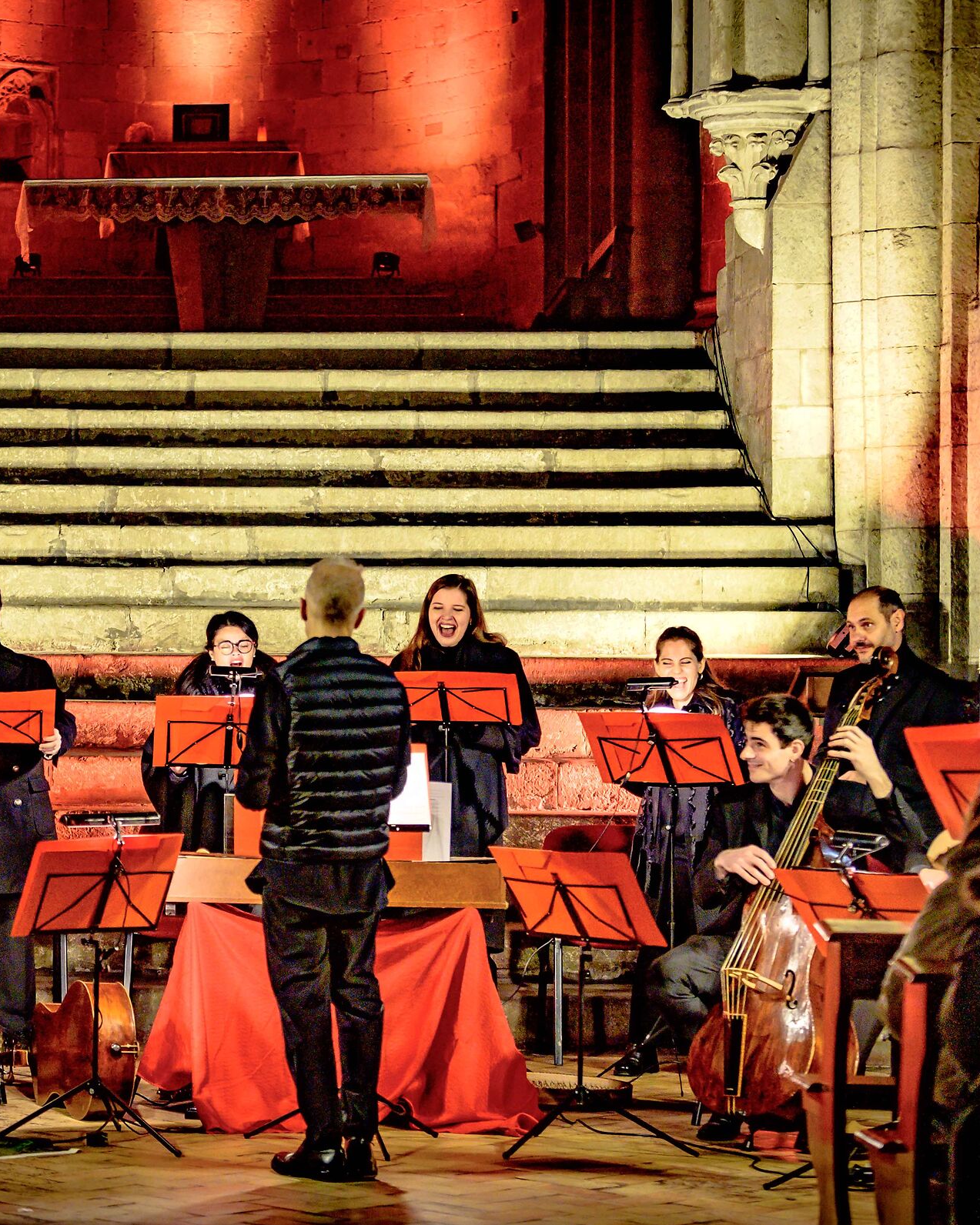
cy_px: 614
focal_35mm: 99
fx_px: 3590
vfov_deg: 19.4
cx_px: 342
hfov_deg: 15.5
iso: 2500
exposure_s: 1/160
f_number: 2.8
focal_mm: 70
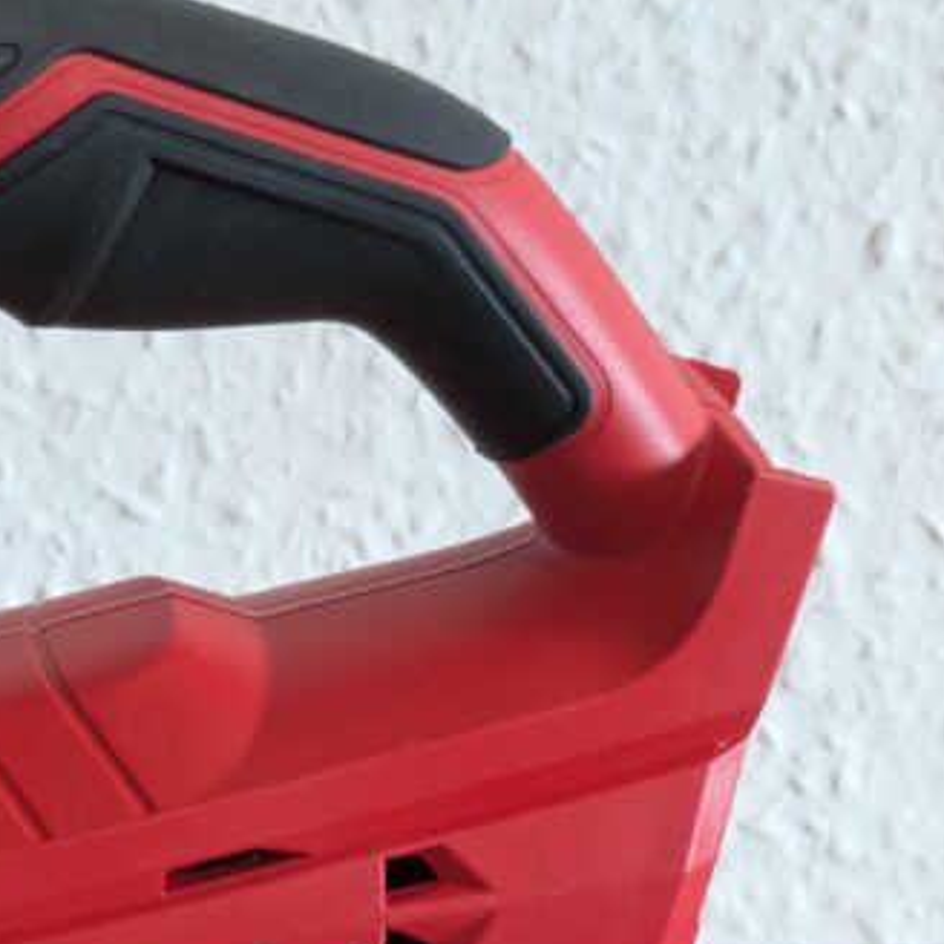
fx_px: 4350
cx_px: -161
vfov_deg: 12.3
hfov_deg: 12.1
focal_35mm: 141
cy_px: 850
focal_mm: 5.43
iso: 264
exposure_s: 1/25
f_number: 1.89
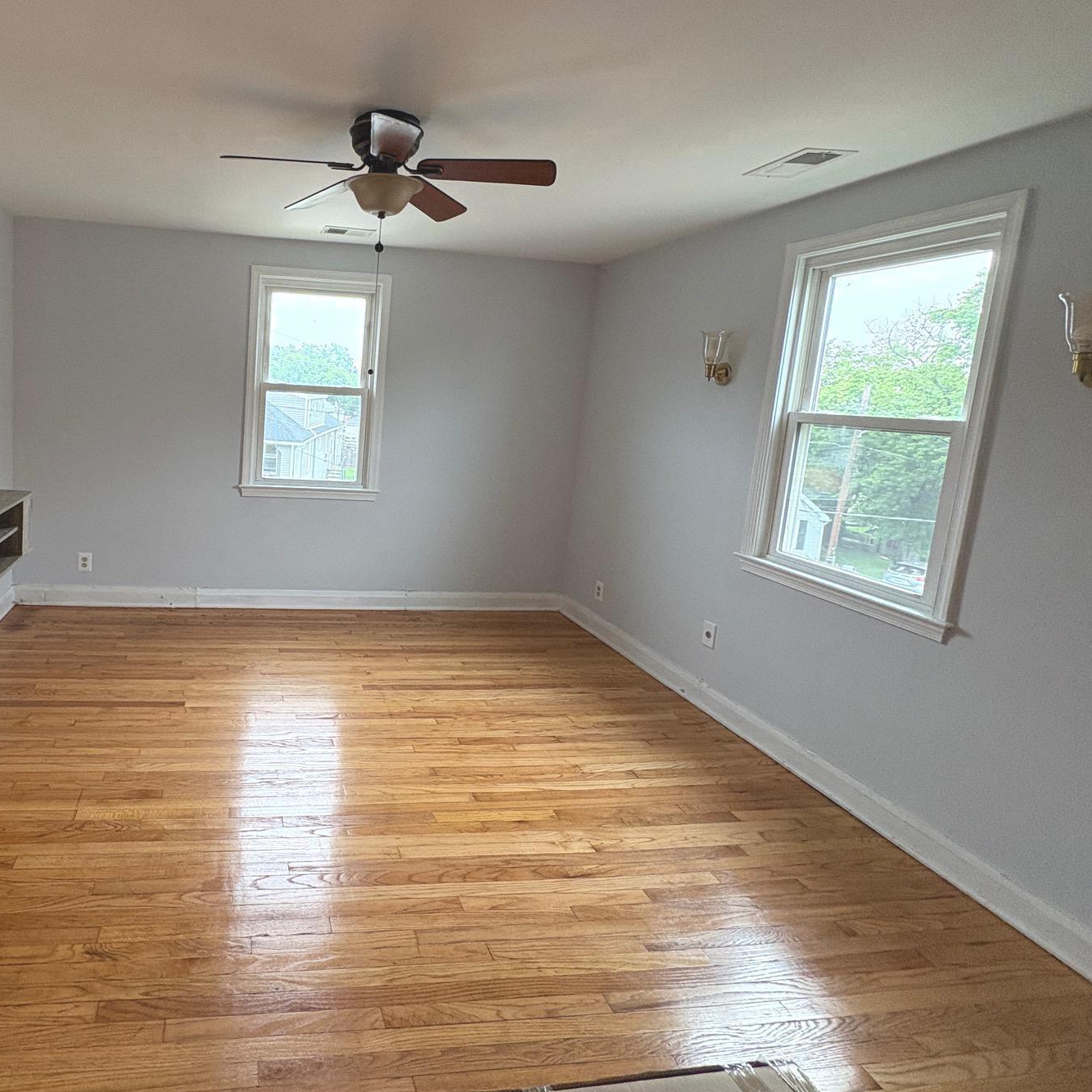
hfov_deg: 73.6
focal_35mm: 19
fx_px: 678
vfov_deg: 77.3
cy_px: 472
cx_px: 310
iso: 250
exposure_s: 1/120
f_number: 2.2
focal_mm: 2.22
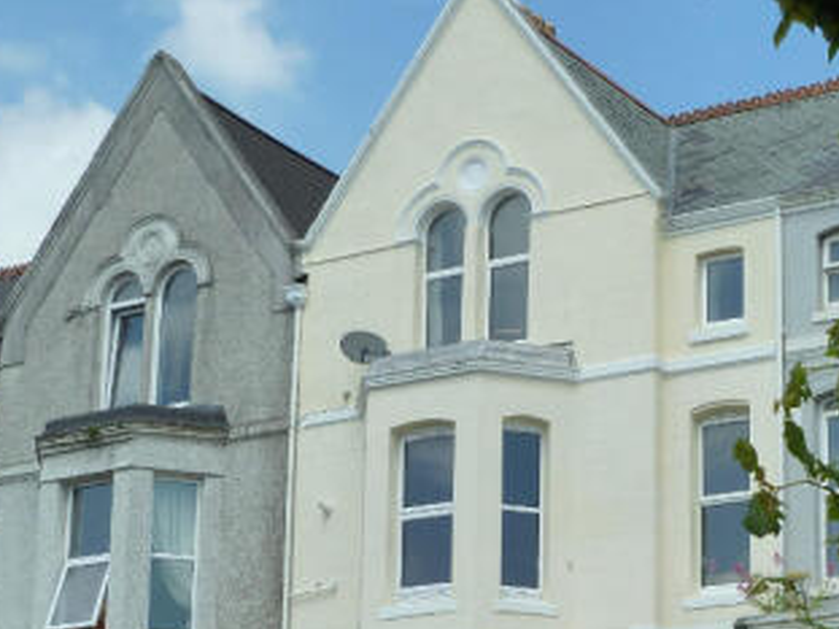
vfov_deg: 14.2
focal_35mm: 103
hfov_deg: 19.0
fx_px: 2495
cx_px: 595
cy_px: 563
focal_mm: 9.1
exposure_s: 1/500
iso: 125
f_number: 4.5
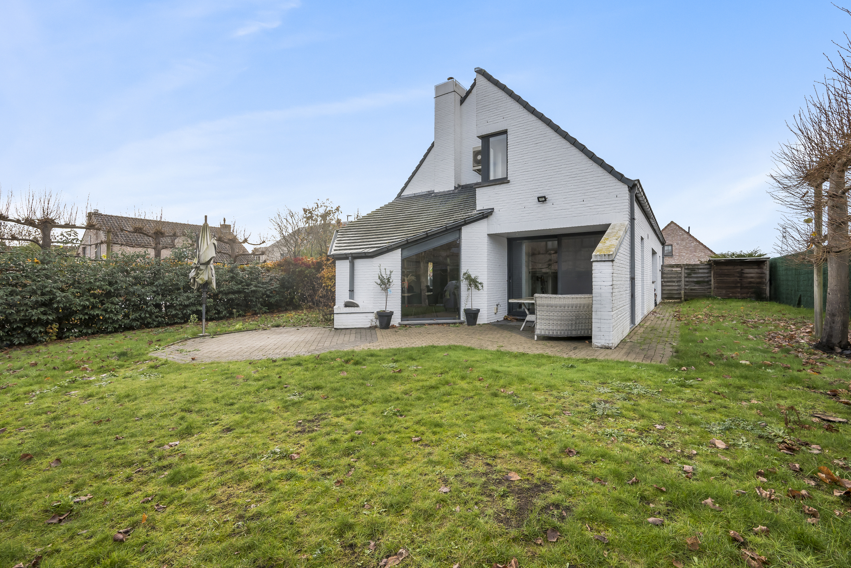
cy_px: 277
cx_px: 437
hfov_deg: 100.4
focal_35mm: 15
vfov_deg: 77.4
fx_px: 355
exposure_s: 1/250
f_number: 8
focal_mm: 14
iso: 250
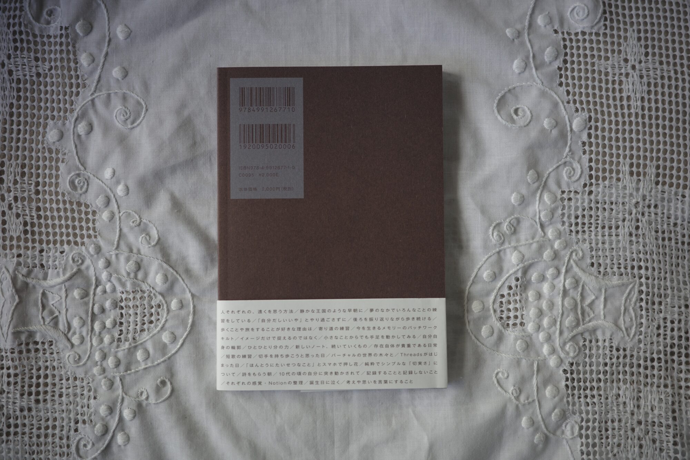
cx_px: 345
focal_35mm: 40
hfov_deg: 48.5
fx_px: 767
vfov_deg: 33.4
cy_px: 230
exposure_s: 1/60
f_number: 2.8
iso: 100
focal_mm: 26
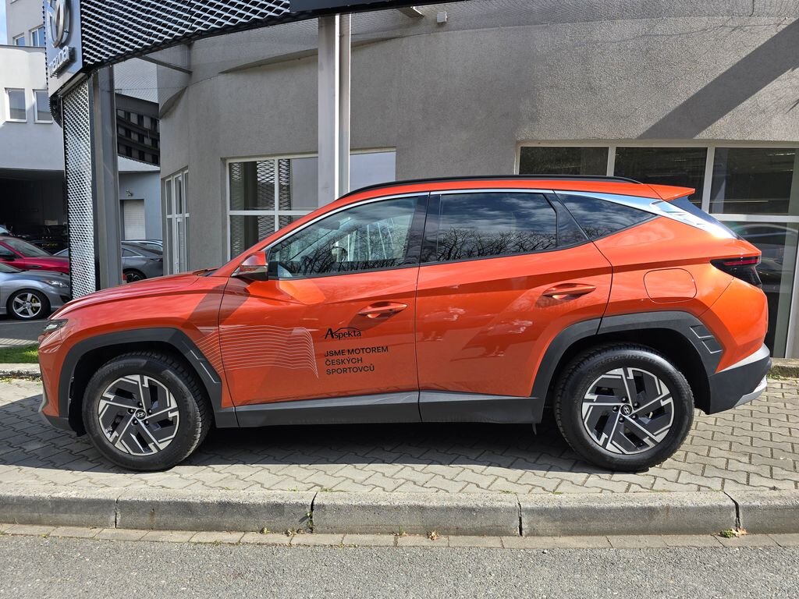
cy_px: 300
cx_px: 400
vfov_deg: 58.9
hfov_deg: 73.9
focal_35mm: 23
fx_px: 531
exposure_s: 1/364
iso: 12
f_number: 1.7
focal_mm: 6.3
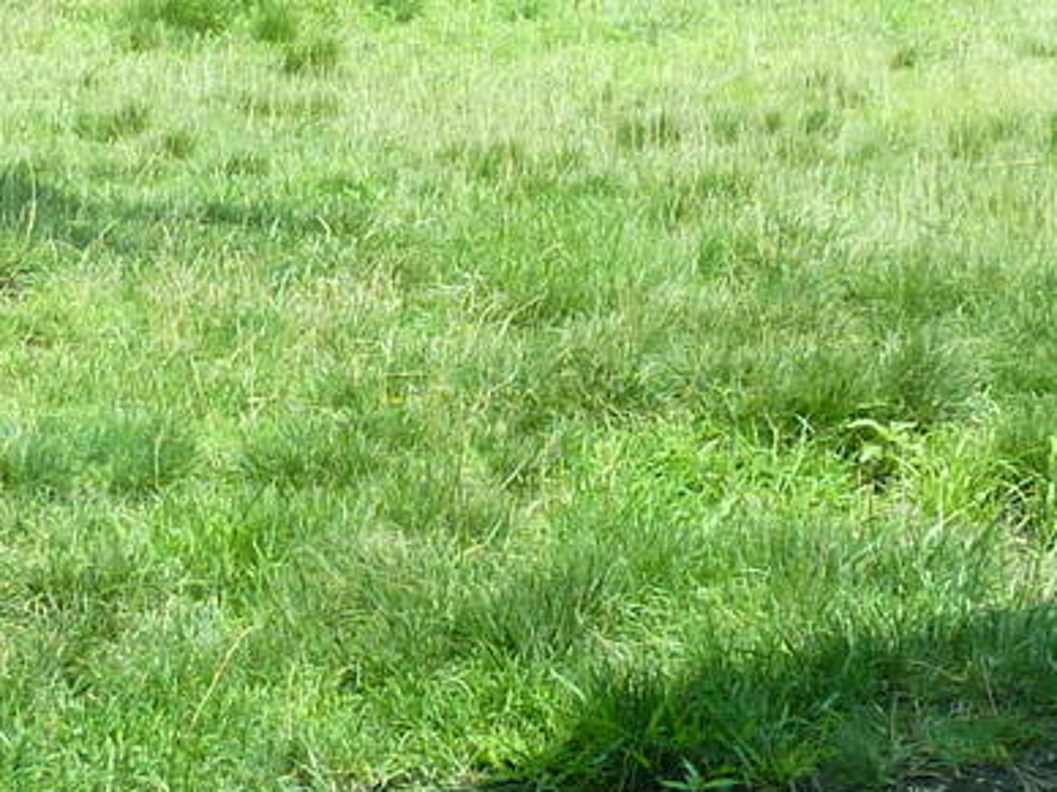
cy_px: 174
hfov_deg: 19.1
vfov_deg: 14.3
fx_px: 3145
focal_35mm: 103
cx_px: 558
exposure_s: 1/500
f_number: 3.3
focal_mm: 4.1
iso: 160
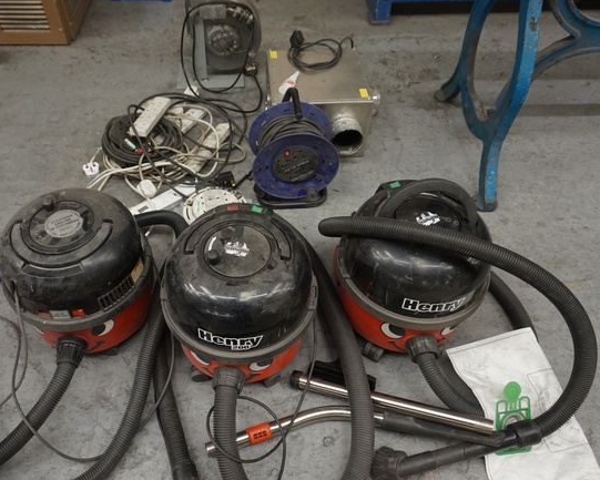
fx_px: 533
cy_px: 242
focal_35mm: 30
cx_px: 246
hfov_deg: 58.4
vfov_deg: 48.5
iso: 1000
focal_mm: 16
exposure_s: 1/160
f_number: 4
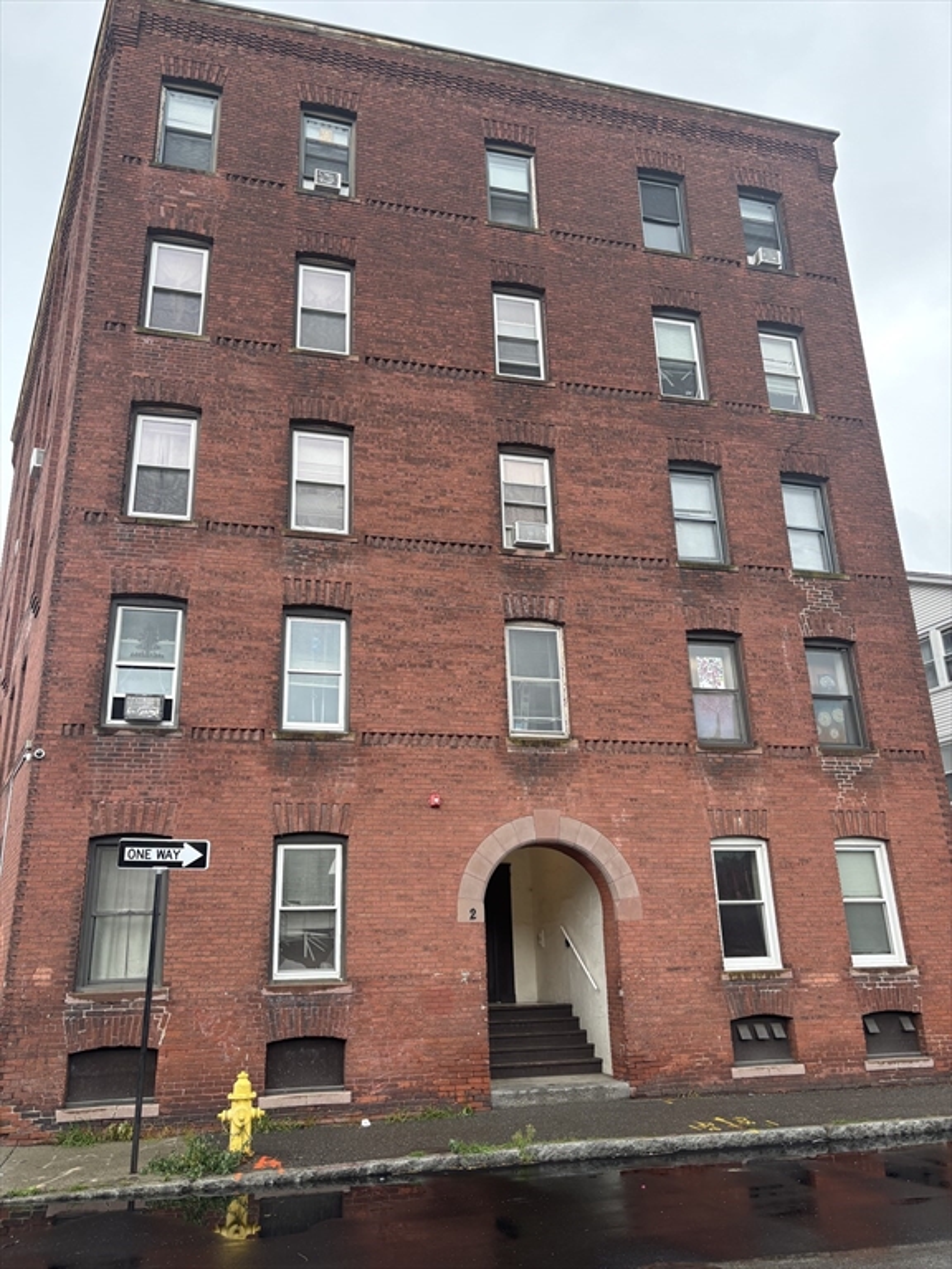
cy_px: 634
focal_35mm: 26
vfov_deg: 67.3
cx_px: 476
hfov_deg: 53.1
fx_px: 953
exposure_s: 1/162
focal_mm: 5.96
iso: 64
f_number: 1.6
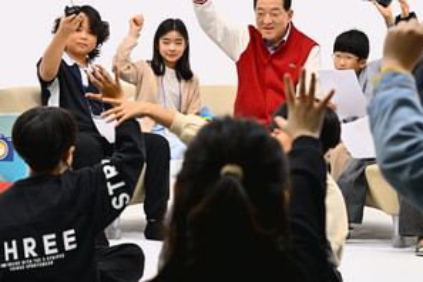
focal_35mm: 99
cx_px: 165
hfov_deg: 20.6
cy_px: 57
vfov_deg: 13.8
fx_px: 1163
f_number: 4
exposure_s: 1/200
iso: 125
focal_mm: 49
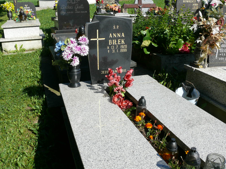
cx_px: 113
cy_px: 84
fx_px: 229
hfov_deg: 52.6
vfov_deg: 40.7
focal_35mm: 35
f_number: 5.6
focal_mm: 7.4
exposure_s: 1/400
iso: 100
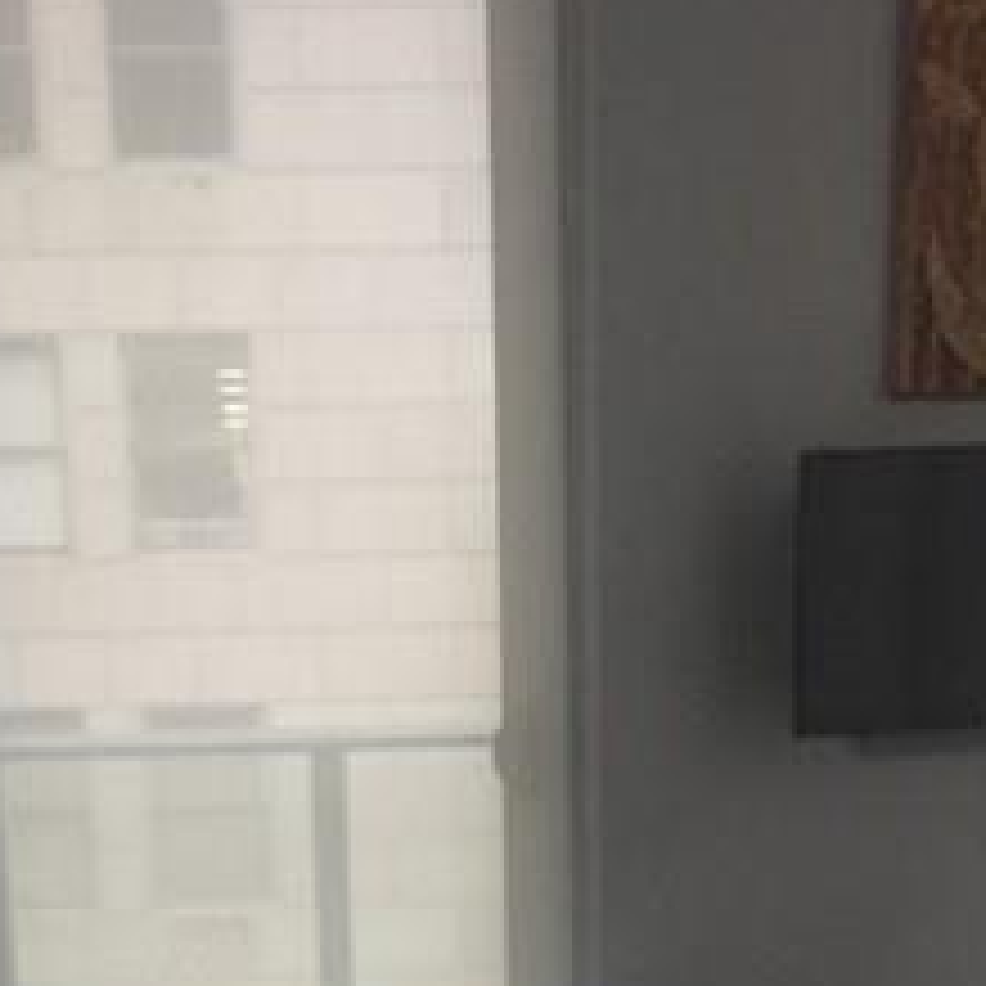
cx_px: 464
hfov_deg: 23.1
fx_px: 2417
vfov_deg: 21.0
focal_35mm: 75
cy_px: 1270
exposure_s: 1/30
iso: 160
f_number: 2.2
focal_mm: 4.15
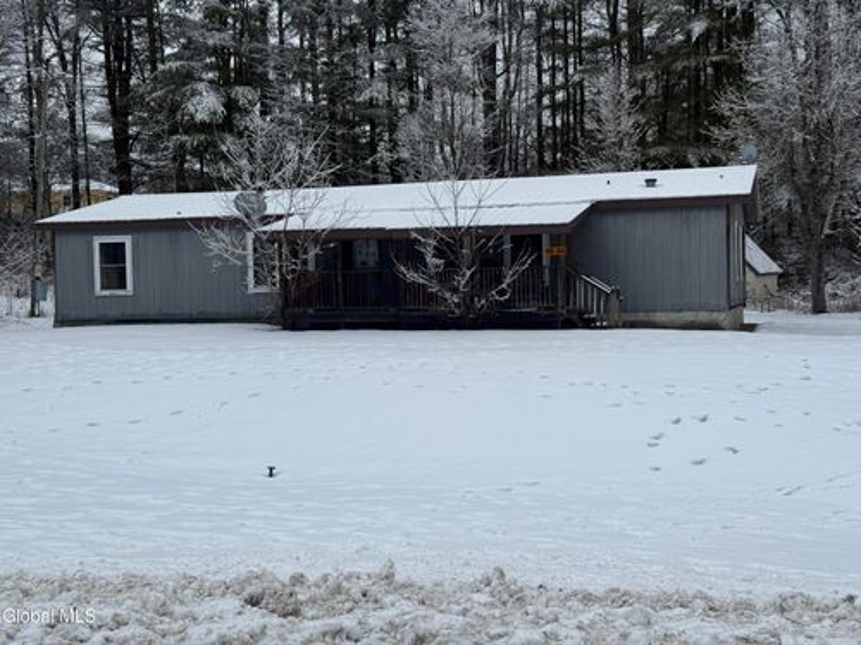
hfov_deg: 39.7
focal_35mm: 48
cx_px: 430
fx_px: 1194
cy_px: 322
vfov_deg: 30.3
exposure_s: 1/2976
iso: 64
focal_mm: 6.76
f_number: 1.78
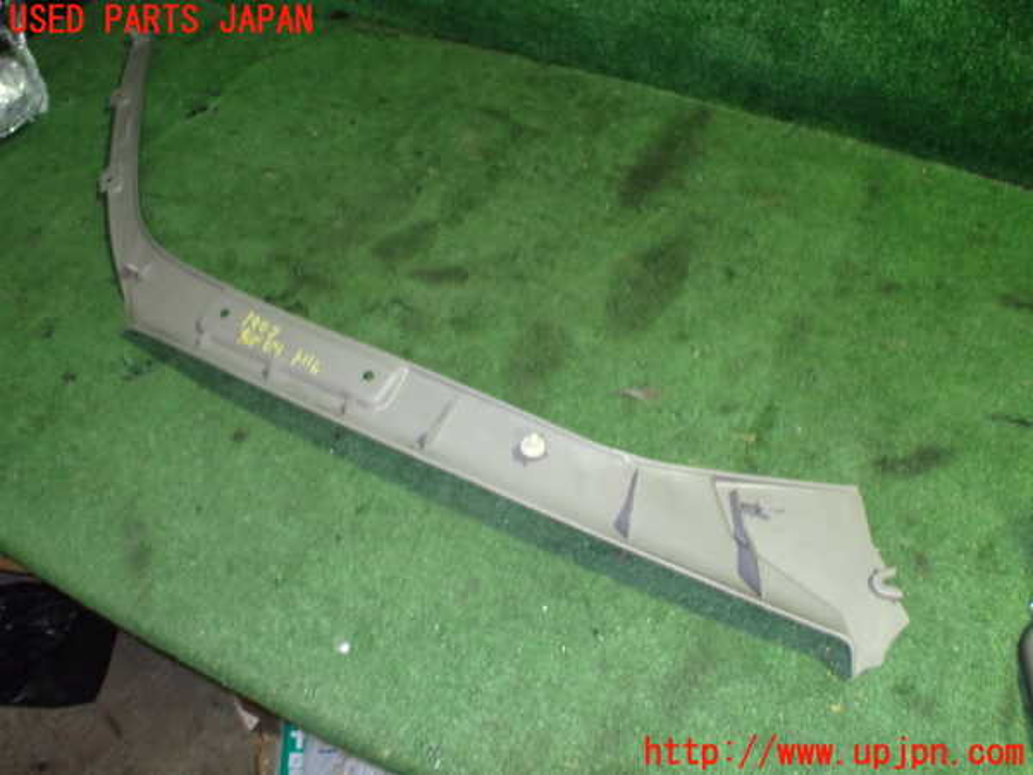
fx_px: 895
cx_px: 516
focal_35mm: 30
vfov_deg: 46.8
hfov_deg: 60.0
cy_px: 388
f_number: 6.3
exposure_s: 1/30
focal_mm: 5.4
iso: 800
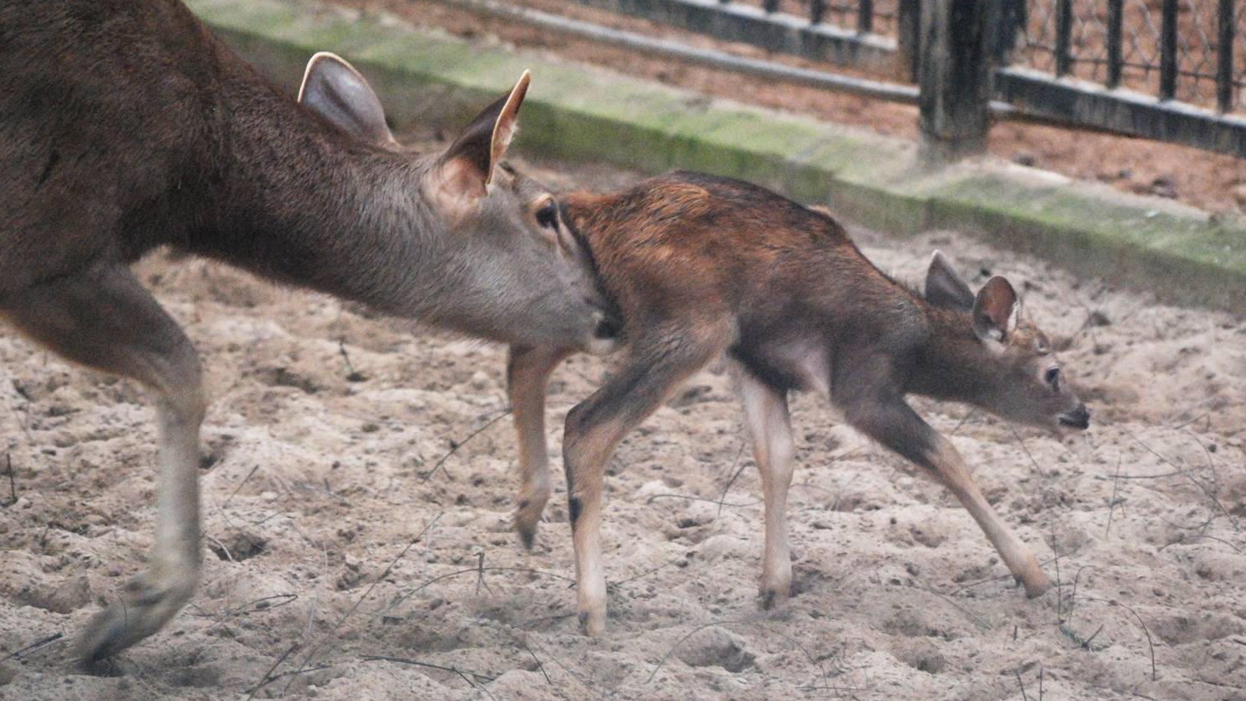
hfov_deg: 8.4
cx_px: 578
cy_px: 309
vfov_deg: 4.7
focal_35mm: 257
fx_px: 8490
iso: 1600
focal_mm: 150
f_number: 4.5
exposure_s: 1/160
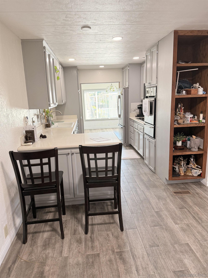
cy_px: 139
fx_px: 192
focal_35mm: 24
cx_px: 104
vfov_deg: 71.6
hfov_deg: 56.8
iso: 160
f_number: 1.78
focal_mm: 6.76
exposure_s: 1/120
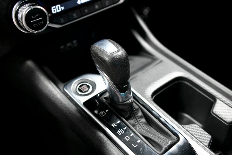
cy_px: 78
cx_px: 116
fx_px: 258
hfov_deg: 48.5
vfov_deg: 33.4
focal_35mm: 40
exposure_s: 1/160
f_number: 3.5
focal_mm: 40
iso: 2500
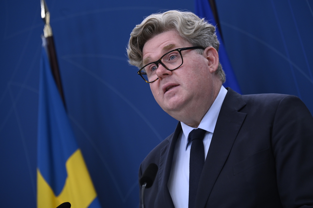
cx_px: 156
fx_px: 1304
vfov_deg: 9.1
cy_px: 104
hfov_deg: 13.7
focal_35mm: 150
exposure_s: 1/200
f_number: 6.3
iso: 2000
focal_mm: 150
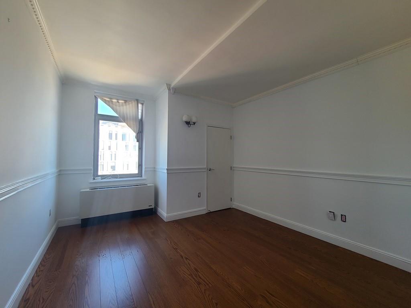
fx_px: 154
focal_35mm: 13
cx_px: 206
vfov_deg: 89.9
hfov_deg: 106.2
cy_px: 154
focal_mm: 2.2
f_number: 2.2
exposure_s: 1/59
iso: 100
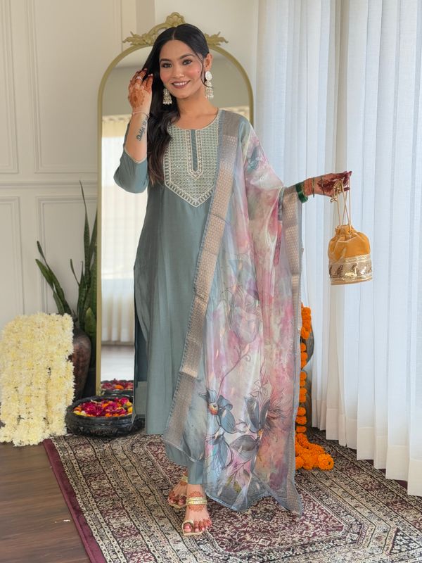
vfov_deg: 39.7
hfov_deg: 30.3
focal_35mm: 48
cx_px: 211
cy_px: 282
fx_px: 780
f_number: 1.78
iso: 200
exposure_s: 1/102
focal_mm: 6.76
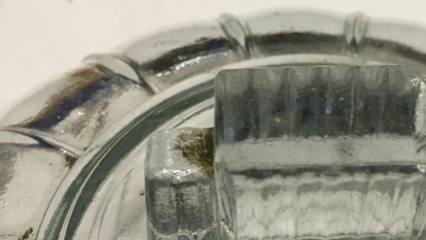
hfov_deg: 30.9
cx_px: 322
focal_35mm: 67
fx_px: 757
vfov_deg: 17.9
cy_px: 169
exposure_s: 1/33
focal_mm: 4.15
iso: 160
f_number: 2.2
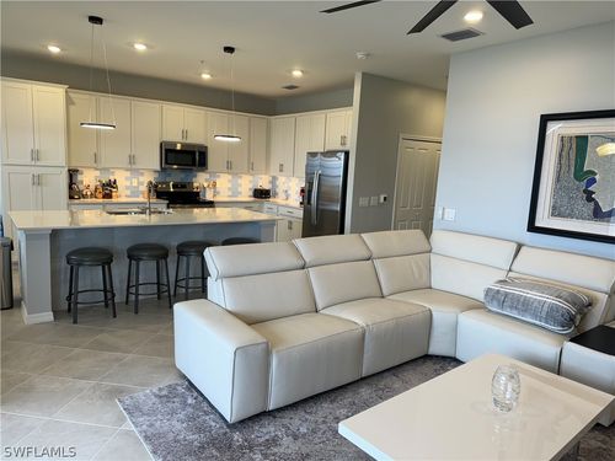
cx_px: 308
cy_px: 230
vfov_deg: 56.8
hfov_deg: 71.6
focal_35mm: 24
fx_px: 426
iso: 80
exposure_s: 1/120
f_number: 1.78
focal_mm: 6.76
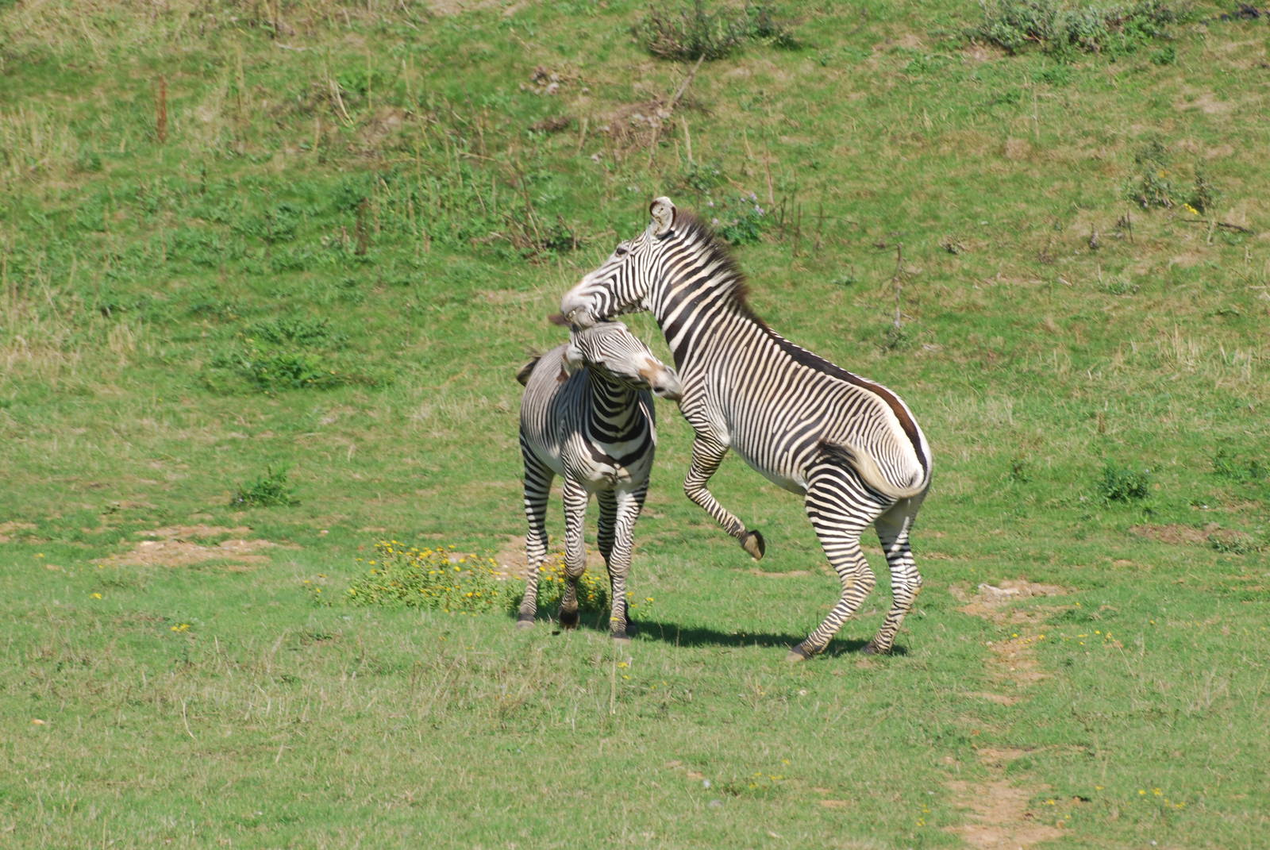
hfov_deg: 4.6
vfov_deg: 3.1
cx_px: 635
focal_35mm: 450
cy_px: 425
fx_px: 15894
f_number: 8
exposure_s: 1/200
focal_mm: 300
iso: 100
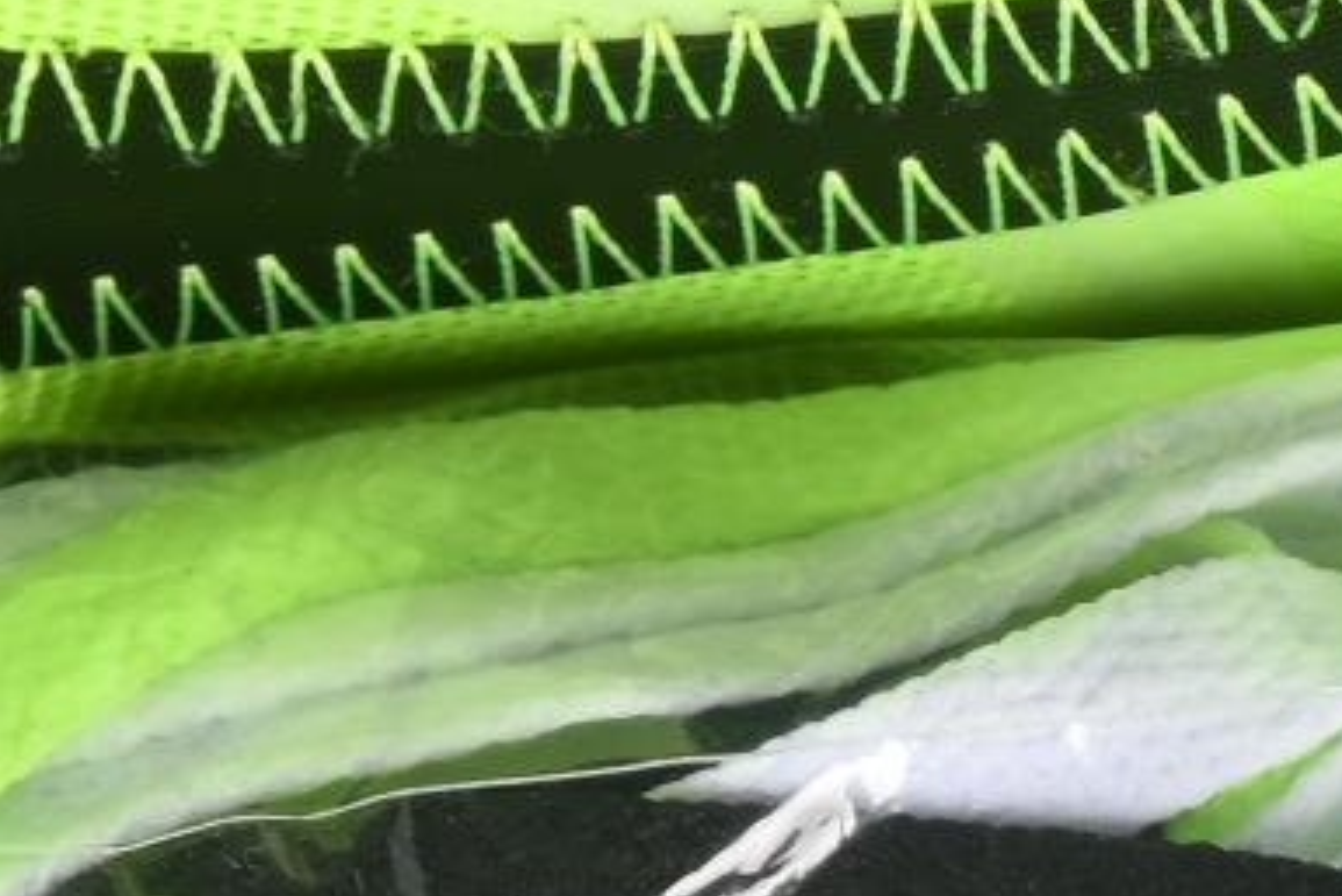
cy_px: -1642
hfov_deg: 3.8
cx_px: -561
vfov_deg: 2.5
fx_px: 20211
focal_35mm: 542
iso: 160
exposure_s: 1/80
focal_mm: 50
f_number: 7.1
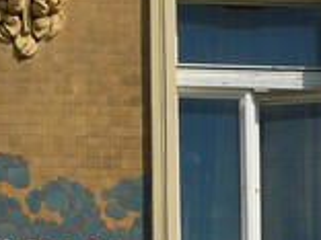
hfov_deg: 2.0
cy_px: 72
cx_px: -175
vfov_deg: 1.5
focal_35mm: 993
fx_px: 9208
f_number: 5.6
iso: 100
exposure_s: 1/320
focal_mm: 43.6
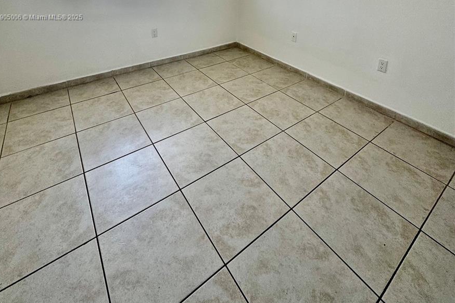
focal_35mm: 20
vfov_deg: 52.5
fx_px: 253
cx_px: 221
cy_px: 18
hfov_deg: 84.0
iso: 80
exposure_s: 1/99
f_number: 2.2
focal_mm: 2.22
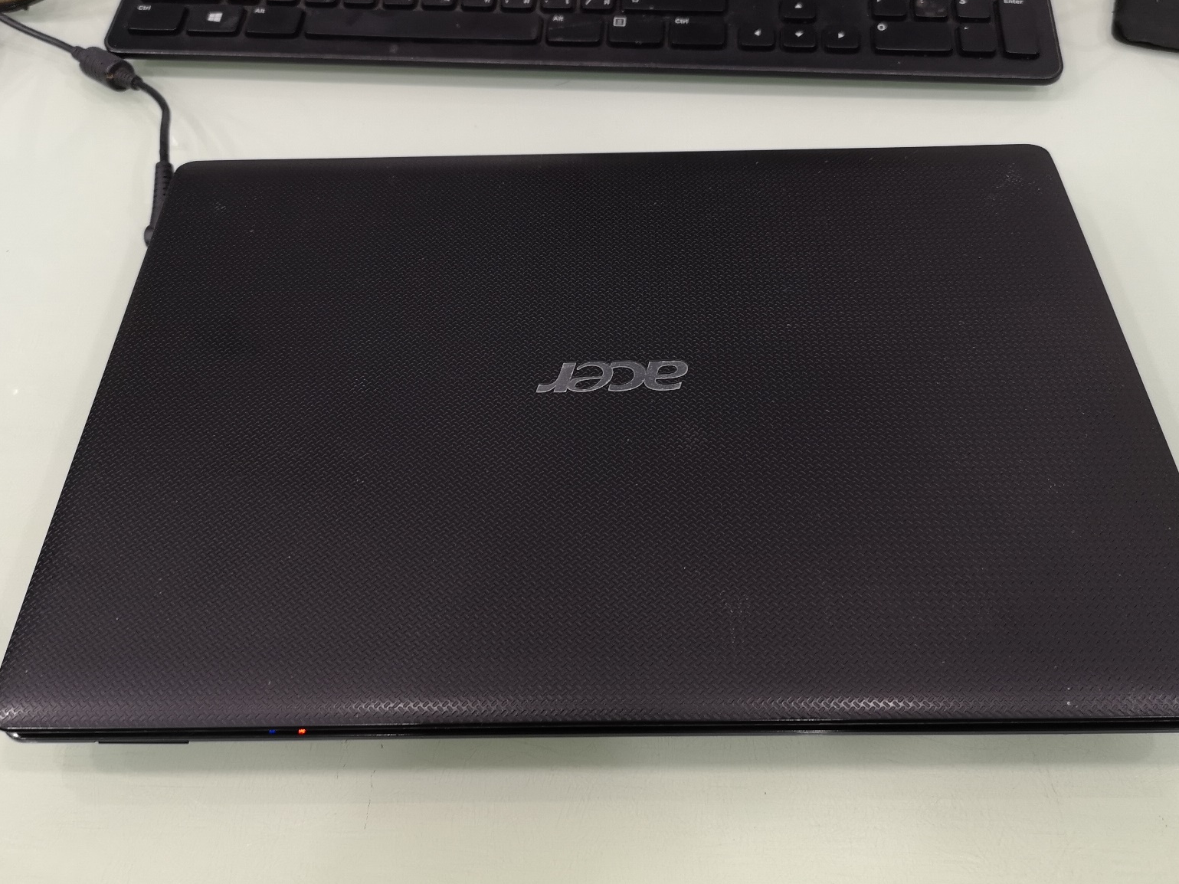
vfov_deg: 44.1
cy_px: 411
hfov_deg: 56.8
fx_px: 1090
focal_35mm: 32
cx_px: 587
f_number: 1.8
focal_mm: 3.95
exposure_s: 1/33.3
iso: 160
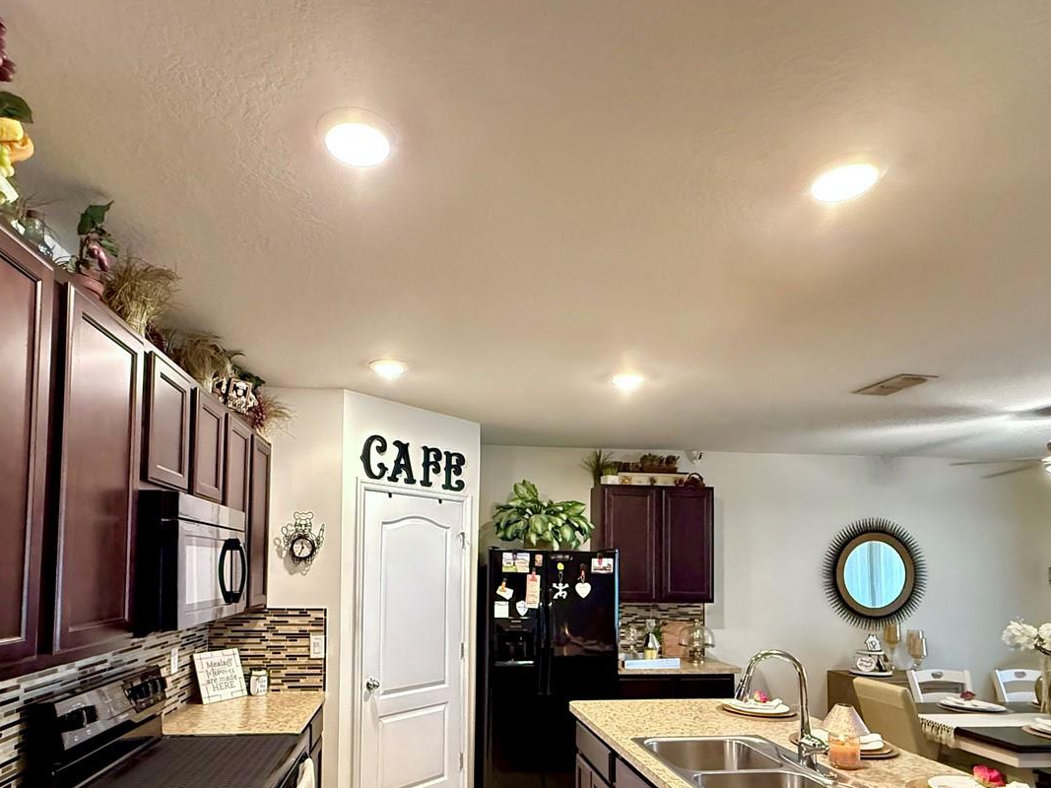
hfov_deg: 78.9
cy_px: 539
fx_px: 638
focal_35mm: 21
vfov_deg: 61.6
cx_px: 486
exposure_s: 1/60
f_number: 2.2
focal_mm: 2.22
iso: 1000
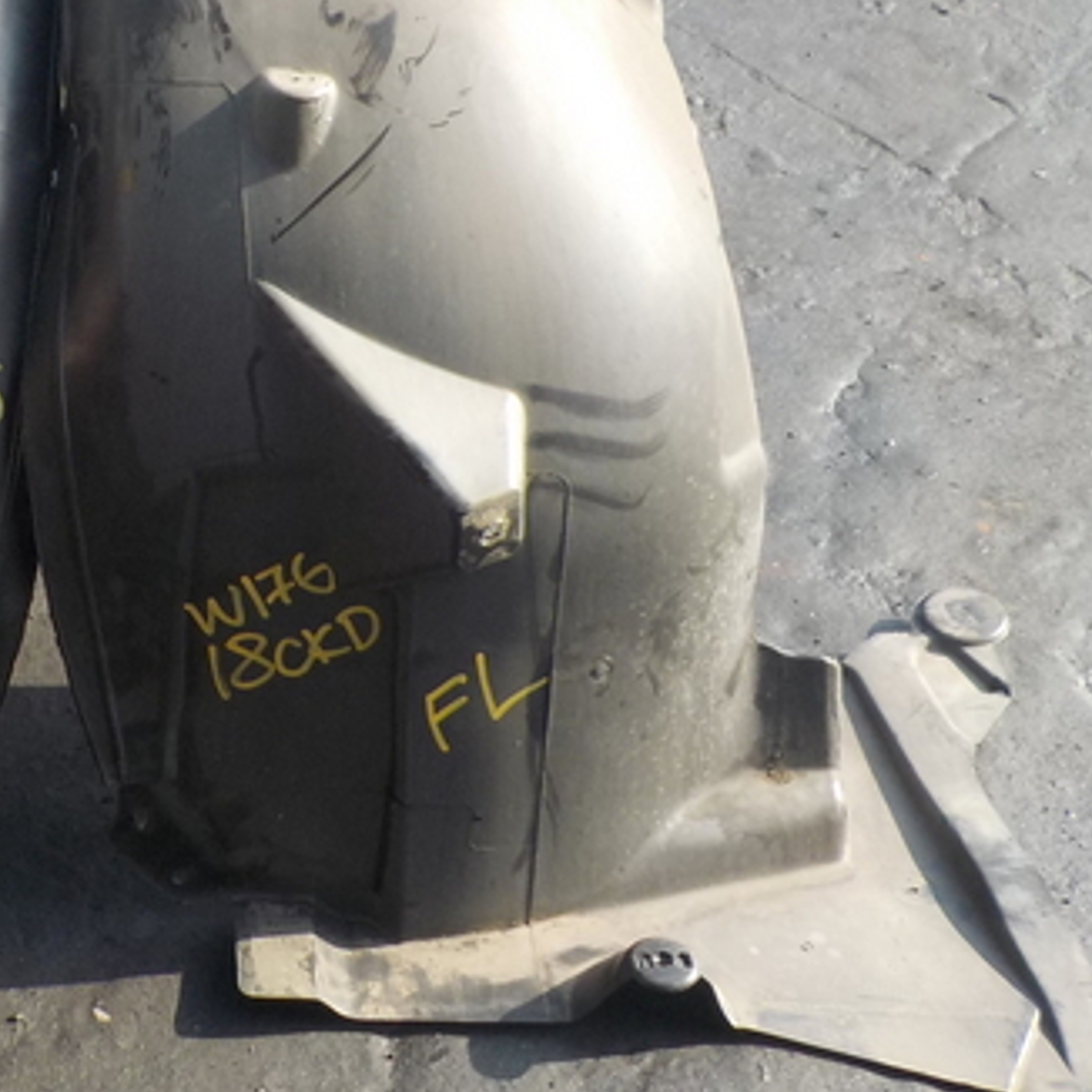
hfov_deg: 24.9
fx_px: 2320
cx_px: -67
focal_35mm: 65
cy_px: 328
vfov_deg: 26.3
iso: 125
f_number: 3.3
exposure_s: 1/250
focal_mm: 4.1
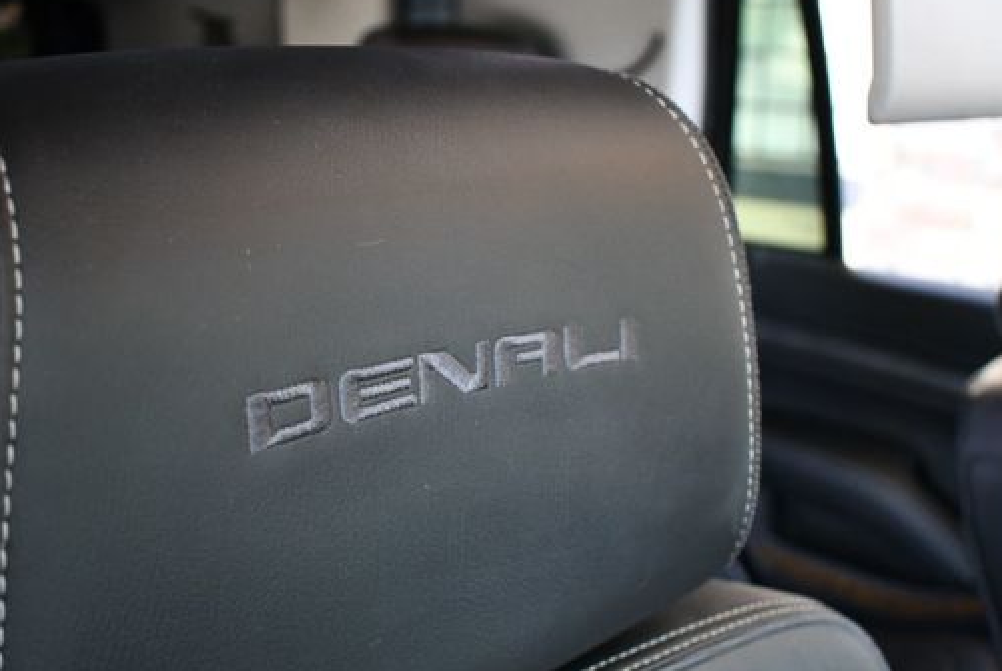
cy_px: 367
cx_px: 443
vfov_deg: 26.5
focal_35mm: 51
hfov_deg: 38.8
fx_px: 1421
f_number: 3.5
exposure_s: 1/125
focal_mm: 20
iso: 800
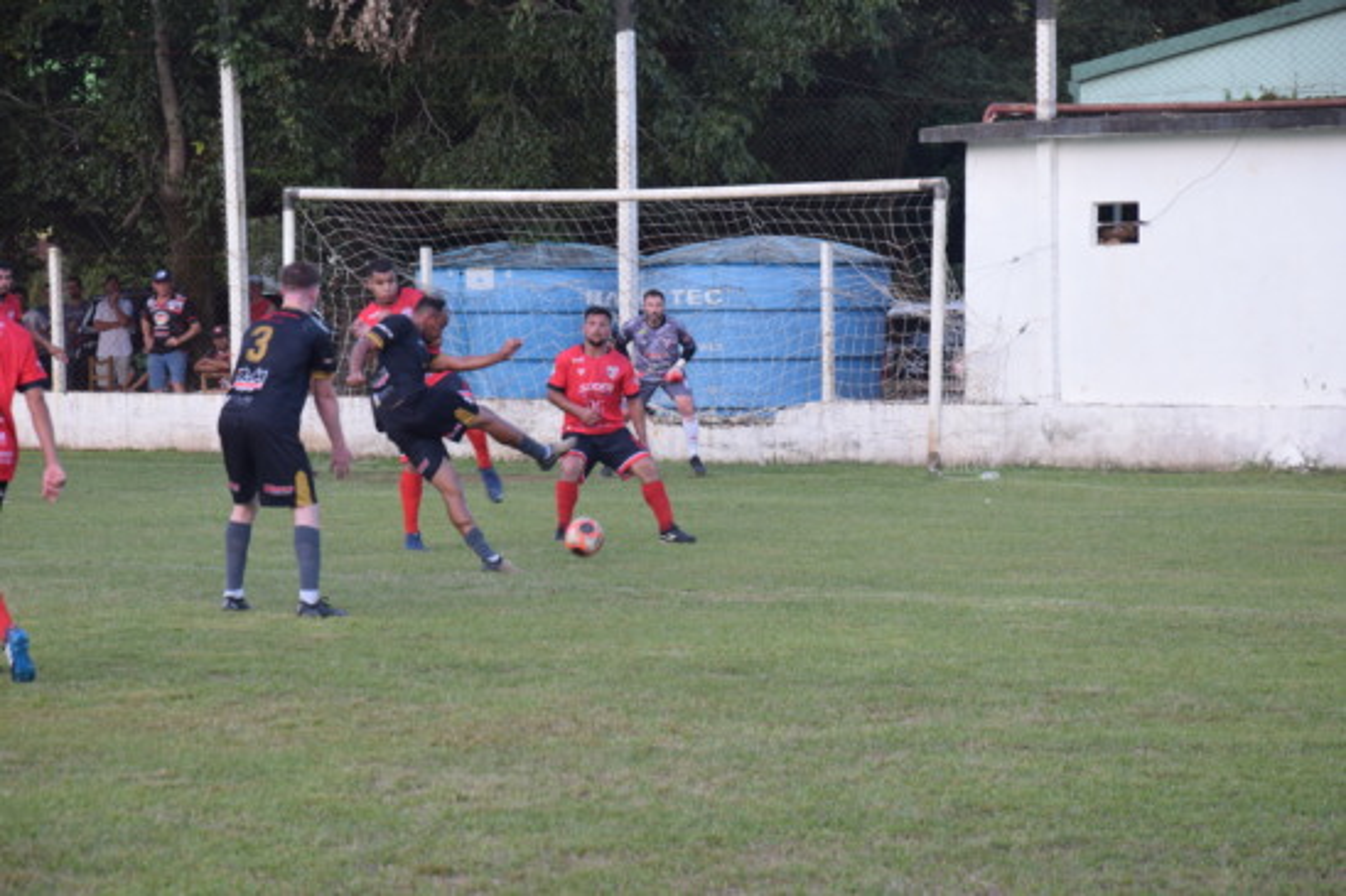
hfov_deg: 13.0
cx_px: 673
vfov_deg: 8.7
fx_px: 5887
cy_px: 448
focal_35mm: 158
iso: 400
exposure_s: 1/200
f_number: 7.1
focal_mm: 105
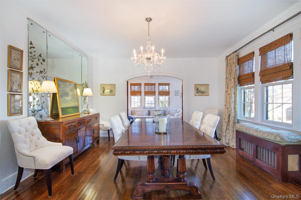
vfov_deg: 72.0
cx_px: 150
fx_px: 138
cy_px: 100
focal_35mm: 16
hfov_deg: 95.0
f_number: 8
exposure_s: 1/60
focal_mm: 11
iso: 640
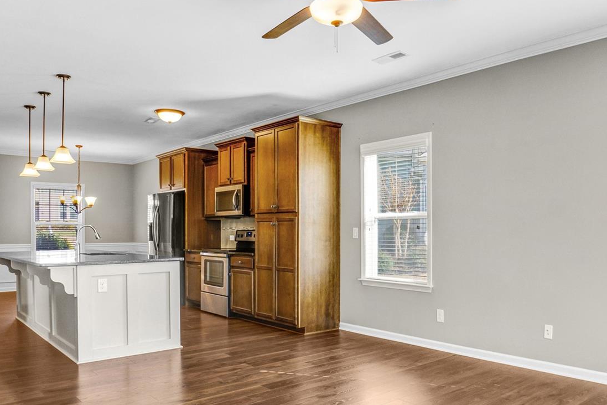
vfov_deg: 46.3
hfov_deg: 65.0
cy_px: 228
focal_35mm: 28
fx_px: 472
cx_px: 359
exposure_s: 1/20
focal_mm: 10
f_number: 9
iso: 250
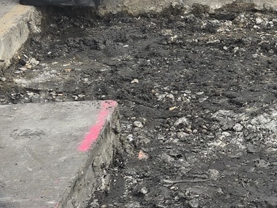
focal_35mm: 116
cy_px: 52
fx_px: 929
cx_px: 575
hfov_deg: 14.0
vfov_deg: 12.7
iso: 25
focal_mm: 6.3
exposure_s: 1/180
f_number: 1.7
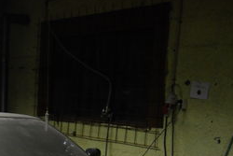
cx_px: -63
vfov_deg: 15.0
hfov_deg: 21.1
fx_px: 572
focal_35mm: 88
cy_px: 179
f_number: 4
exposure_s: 1/30
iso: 800
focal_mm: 23
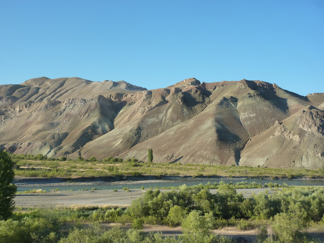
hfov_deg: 46.8
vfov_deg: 36.0
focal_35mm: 40
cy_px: 122
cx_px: 162
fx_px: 374
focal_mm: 6.5
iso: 125
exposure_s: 1/200
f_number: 4
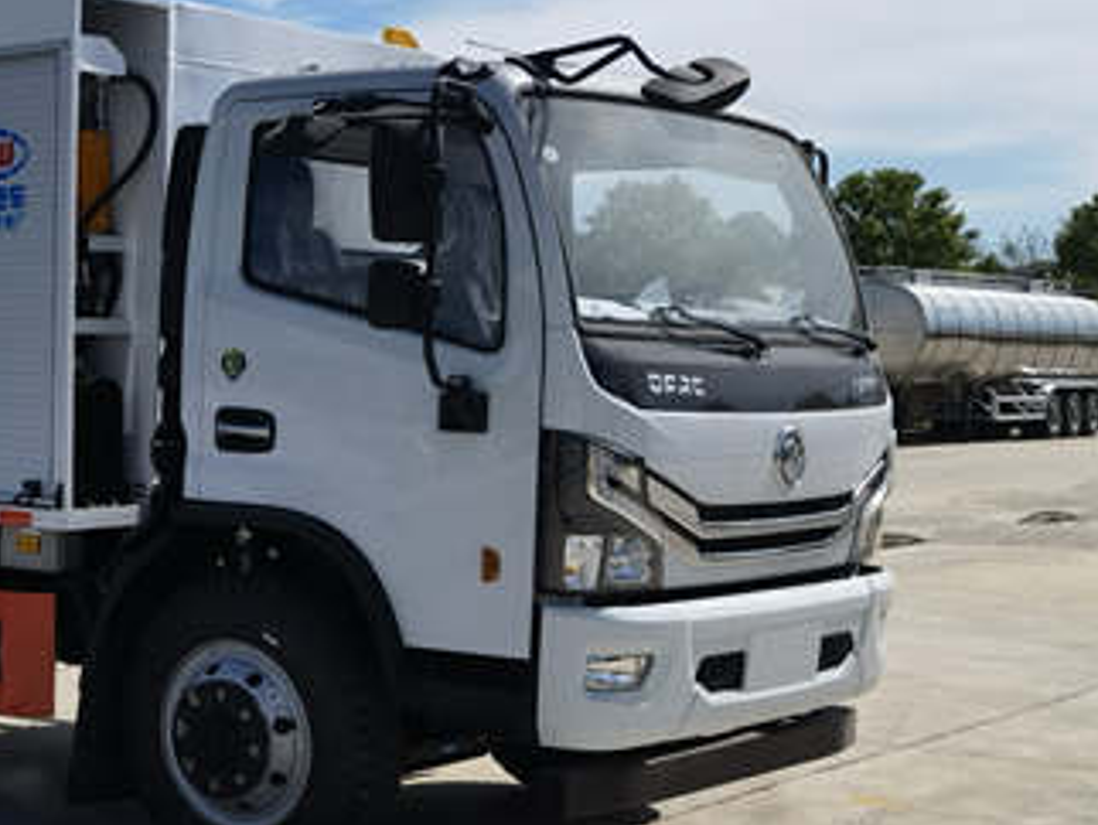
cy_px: 470
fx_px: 2127
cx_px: 14
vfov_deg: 21.9
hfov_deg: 27.4
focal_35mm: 67
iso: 50
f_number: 1.9
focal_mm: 6.67
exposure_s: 1/6711
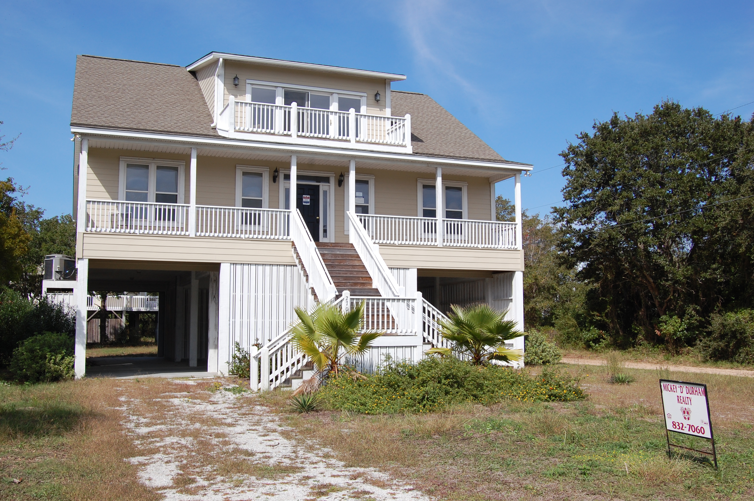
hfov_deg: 53.2
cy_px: 250
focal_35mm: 36
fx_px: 753
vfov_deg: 36.8
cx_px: 377
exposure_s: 1/400
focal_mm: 24
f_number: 10
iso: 200
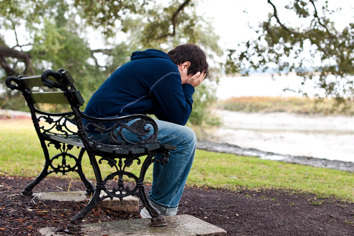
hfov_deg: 32.9
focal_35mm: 61
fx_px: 599
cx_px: 188
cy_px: 115
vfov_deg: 22.2
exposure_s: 1/400
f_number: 3.5
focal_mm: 50
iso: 800
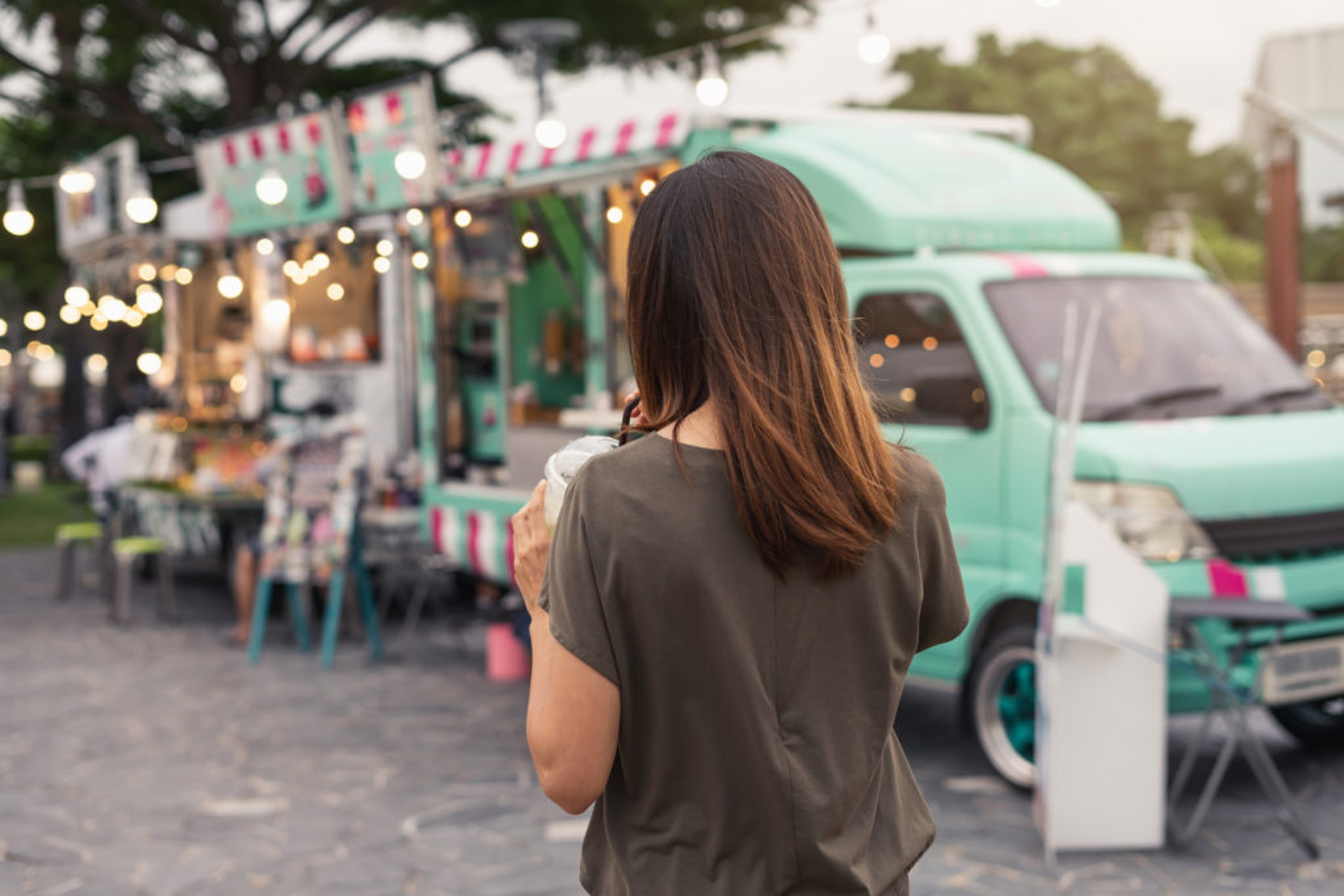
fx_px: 1867
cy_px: 448
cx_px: 672
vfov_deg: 27.0
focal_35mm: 50
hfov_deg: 39.6
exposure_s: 1/400
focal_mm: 50
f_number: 2.8
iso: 200
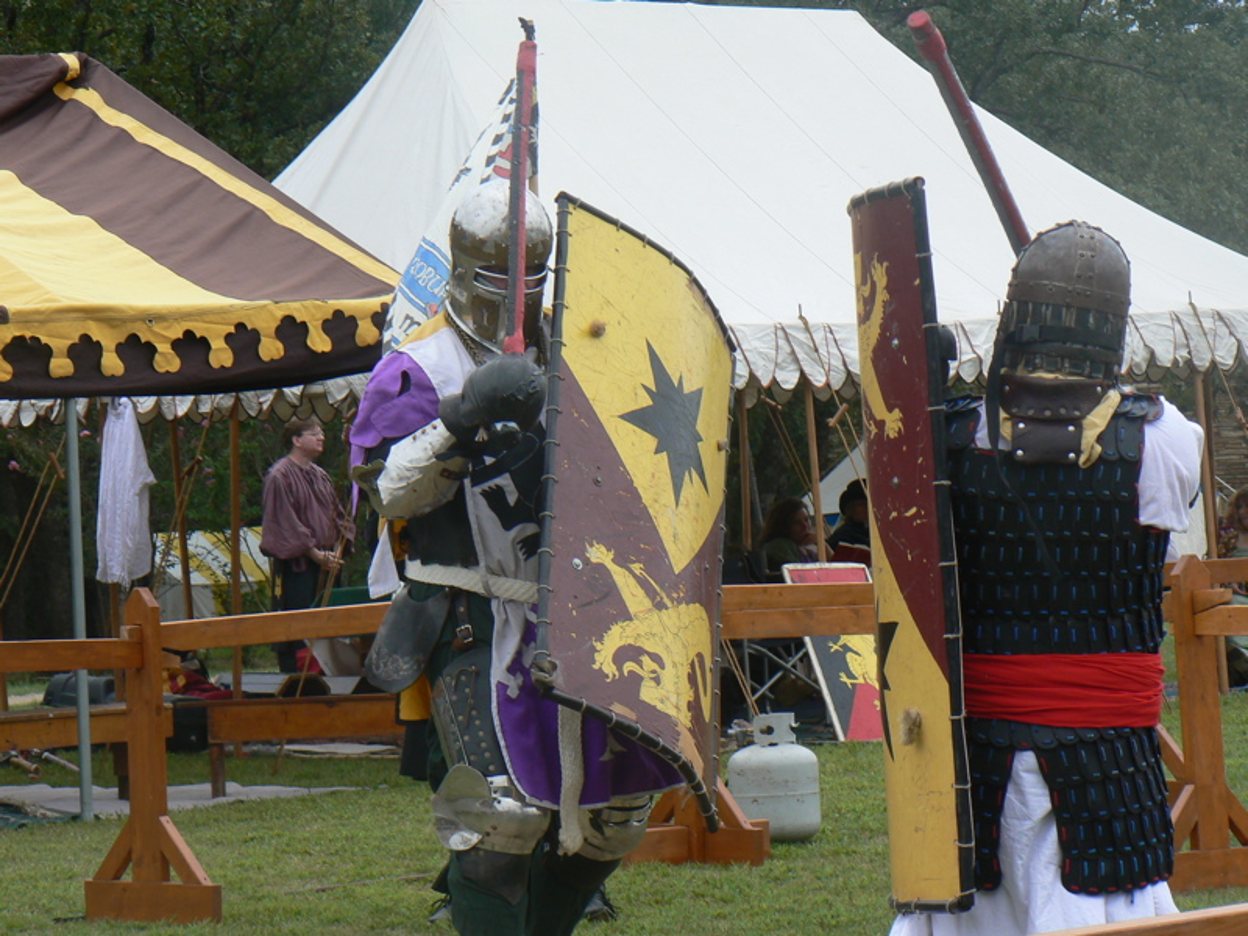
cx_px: 624
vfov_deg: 10.1
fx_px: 5300
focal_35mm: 147
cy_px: 468
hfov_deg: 13.4
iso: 80
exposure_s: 1/320
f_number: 5.6
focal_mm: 24.6
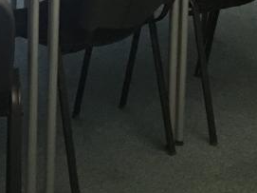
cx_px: 9
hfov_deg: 14.2
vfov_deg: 10.1
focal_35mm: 137
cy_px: -184
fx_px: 1017
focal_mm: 4.15
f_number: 2.2
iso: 100
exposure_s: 1/8
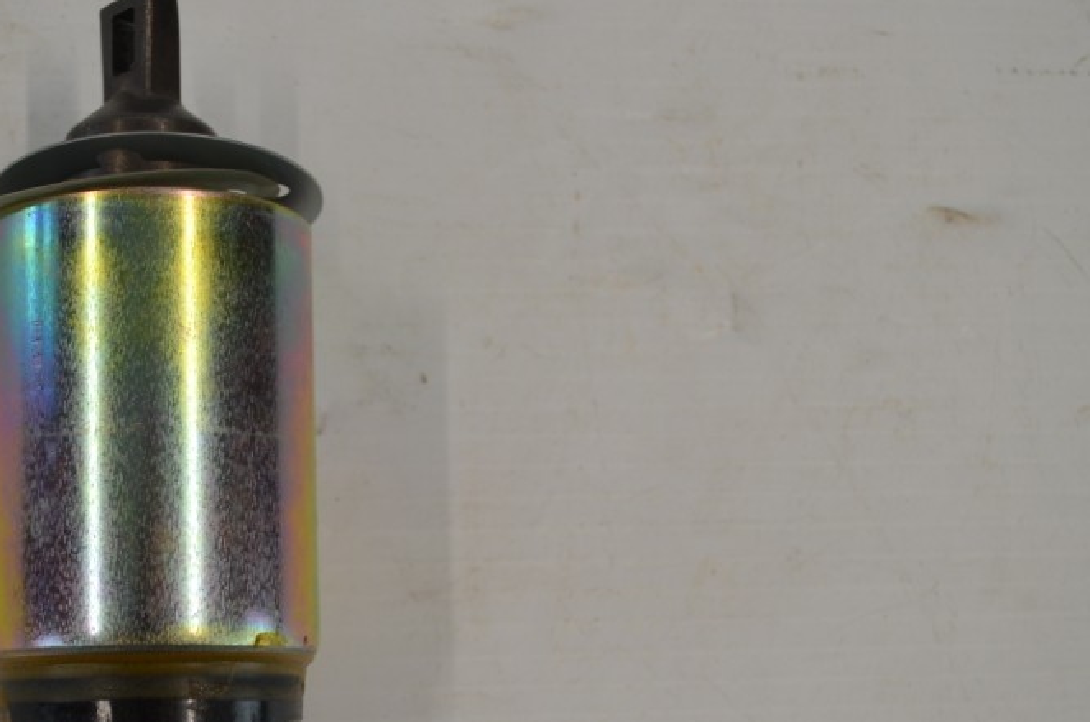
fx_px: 1903
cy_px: 536
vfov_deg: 21.3
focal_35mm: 63
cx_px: 176
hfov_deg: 30.9
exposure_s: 1/125
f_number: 5.6
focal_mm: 24
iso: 400
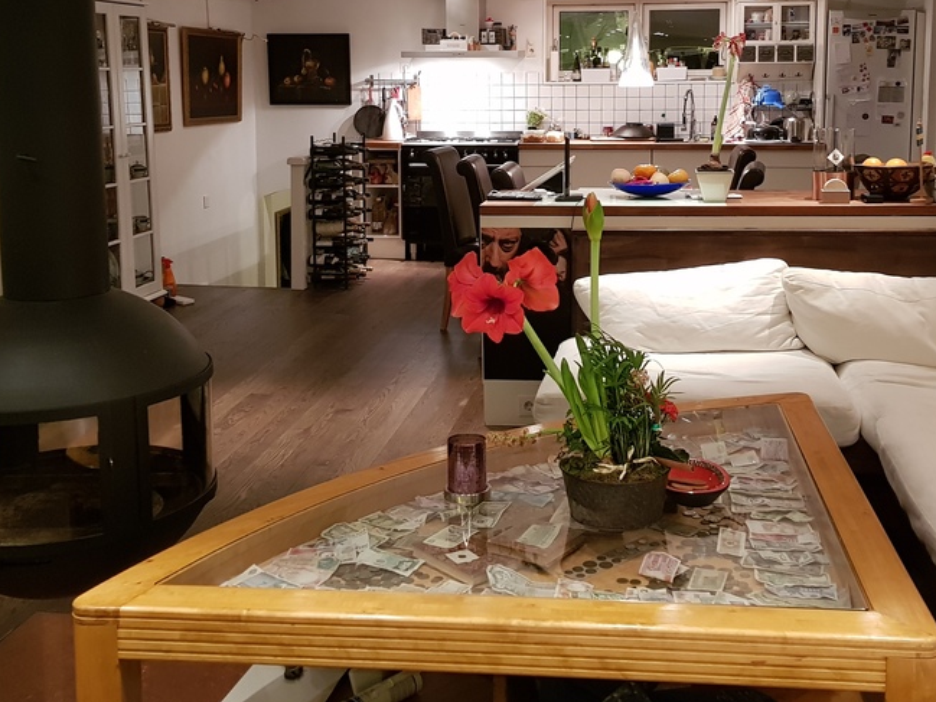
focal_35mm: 41
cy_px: 215
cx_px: 495
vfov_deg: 34.7
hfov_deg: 45.7
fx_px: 1109
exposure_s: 1/17
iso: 250
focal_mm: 4.2
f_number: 1.7
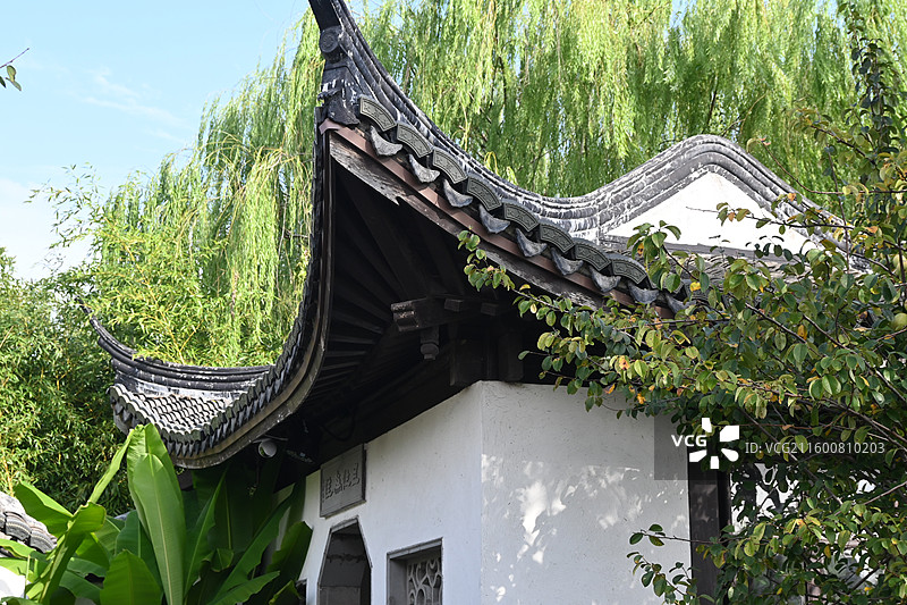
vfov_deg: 22.6
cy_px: 302
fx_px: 1511
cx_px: 454
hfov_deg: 33.4
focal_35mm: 60
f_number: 5.6
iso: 160
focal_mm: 40
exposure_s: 1/250
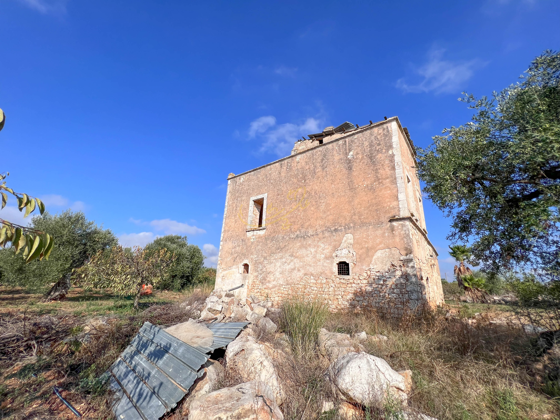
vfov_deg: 89.9
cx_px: 280
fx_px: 210
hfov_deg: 106.2
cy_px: 210
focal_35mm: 13
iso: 32
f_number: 1.8
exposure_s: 1/3000
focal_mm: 1.57
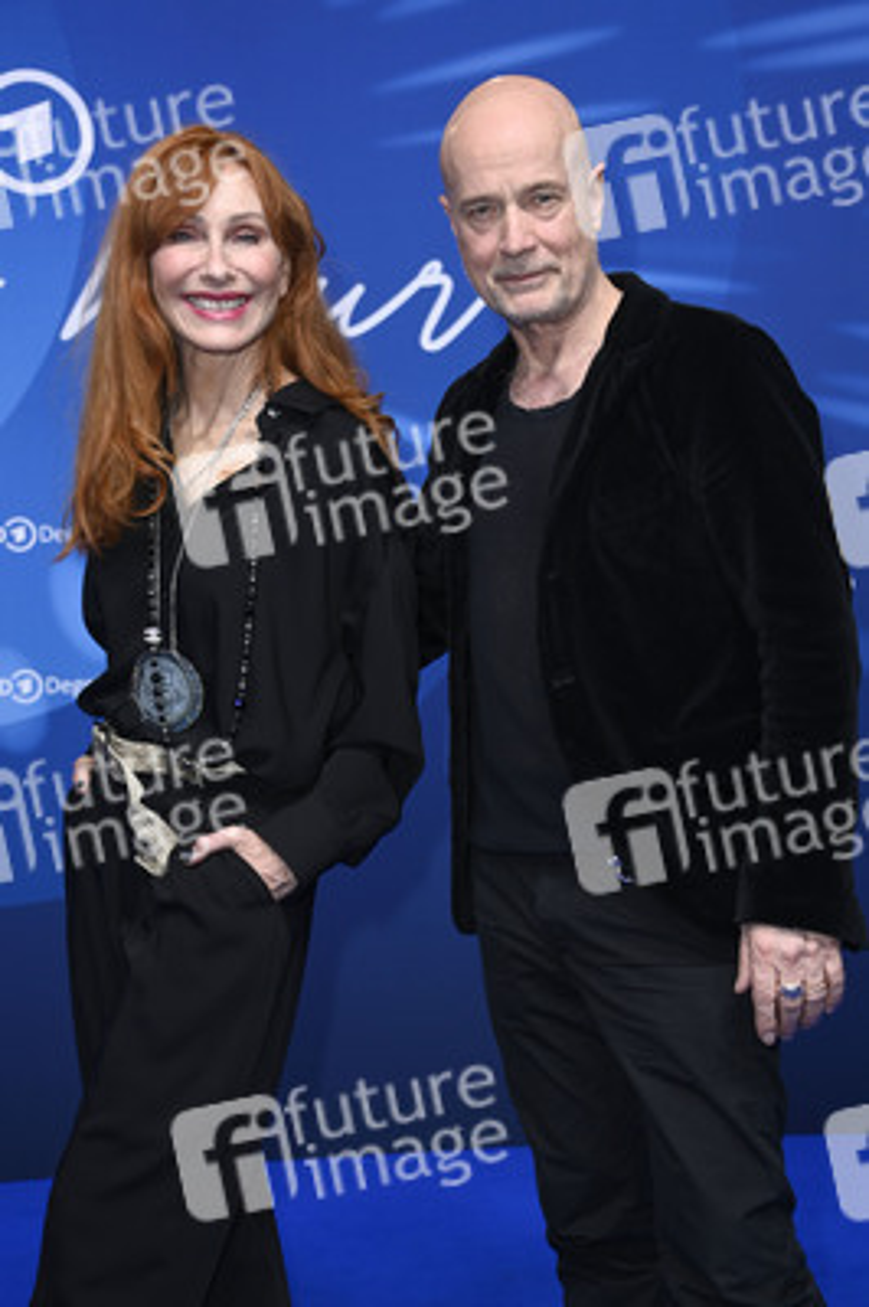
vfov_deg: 34.5
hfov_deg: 23.3
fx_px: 2104
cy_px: 654
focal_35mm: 58
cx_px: 434
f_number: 5.6
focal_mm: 58
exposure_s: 1/250
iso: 1250
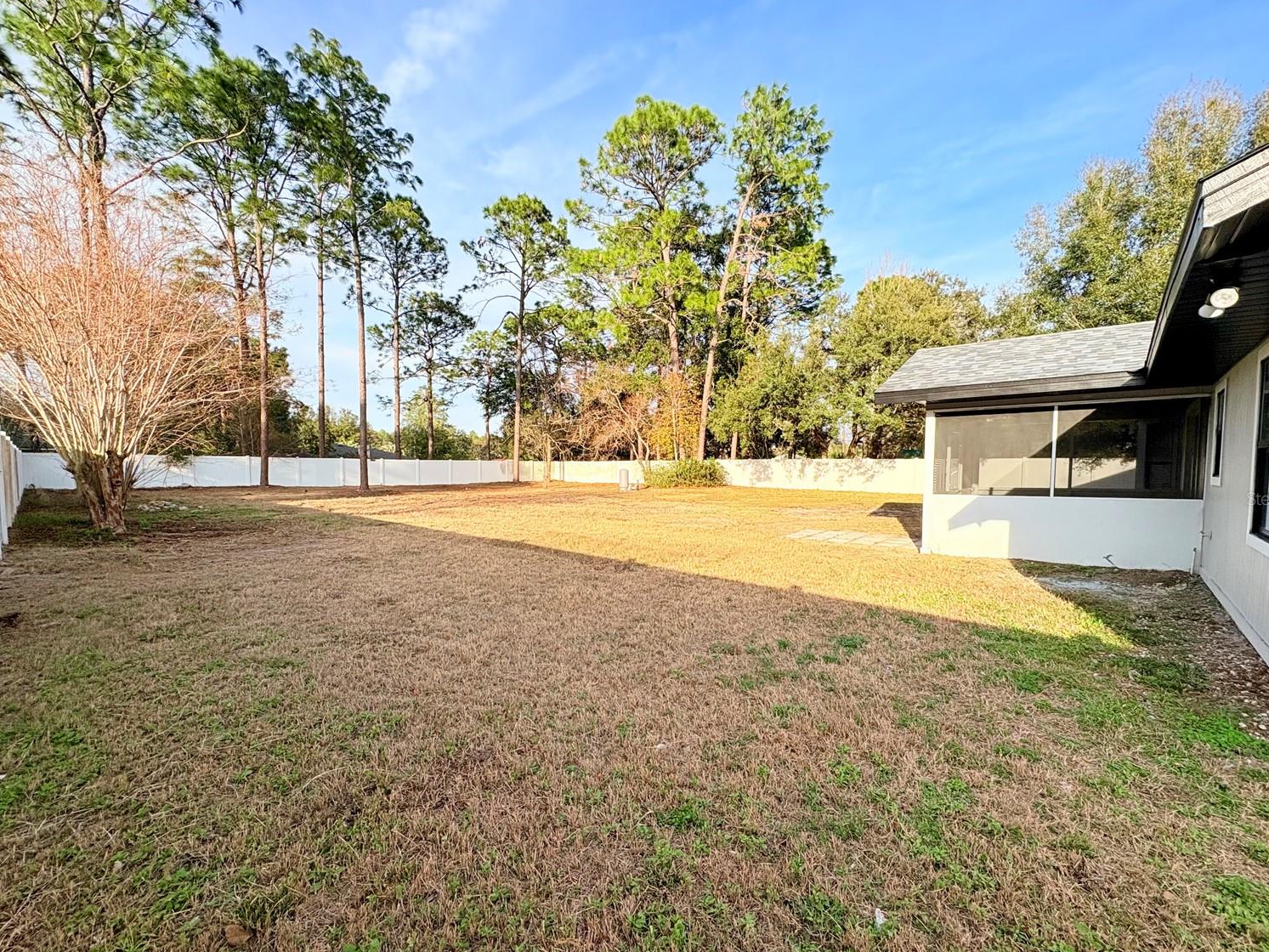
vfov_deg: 81.7
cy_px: 498
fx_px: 550
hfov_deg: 98.2
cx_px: 647
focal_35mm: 15
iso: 64
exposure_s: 1/1323
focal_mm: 2.22
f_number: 2.2
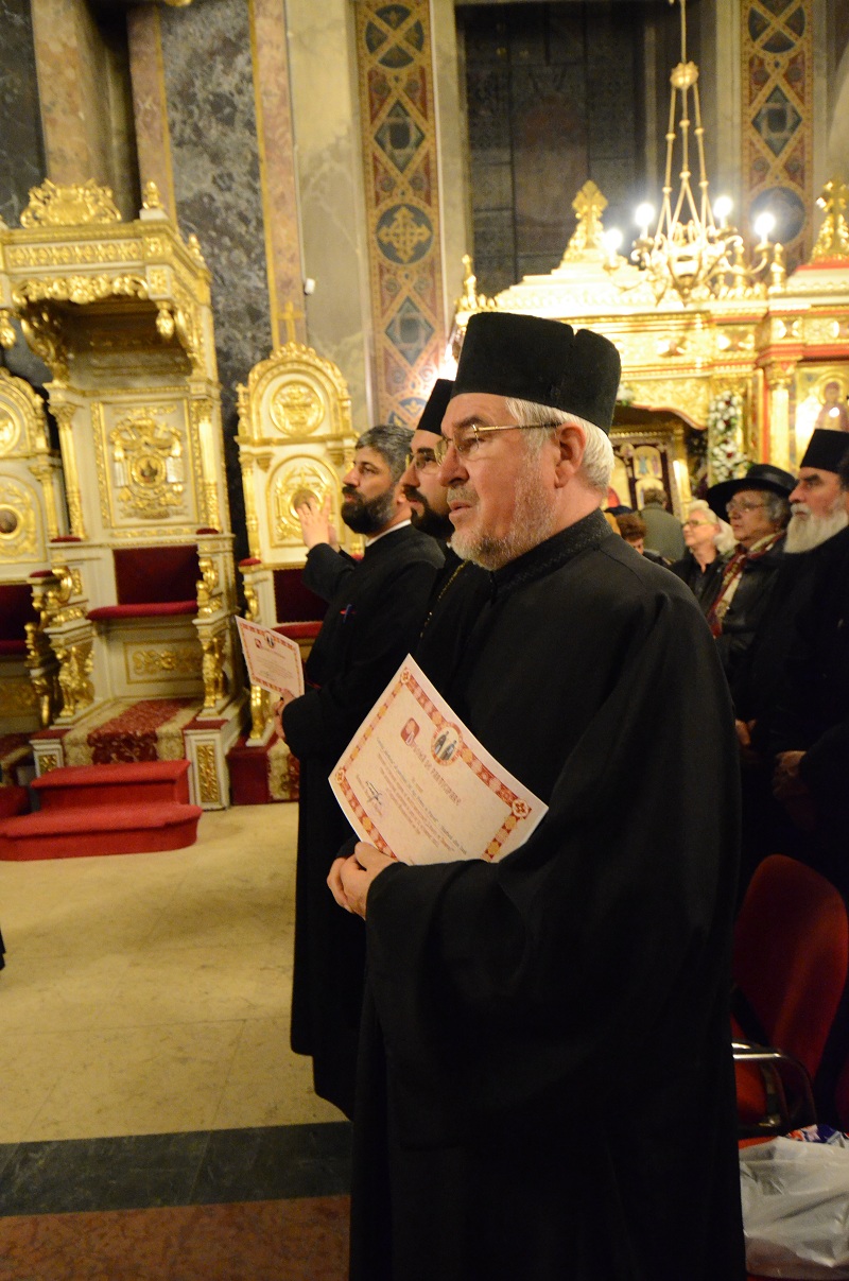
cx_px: 424
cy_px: 640
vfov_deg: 77.4
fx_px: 799
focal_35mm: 22
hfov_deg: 56.0
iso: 5000
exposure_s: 1/25
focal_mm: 15
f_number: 4
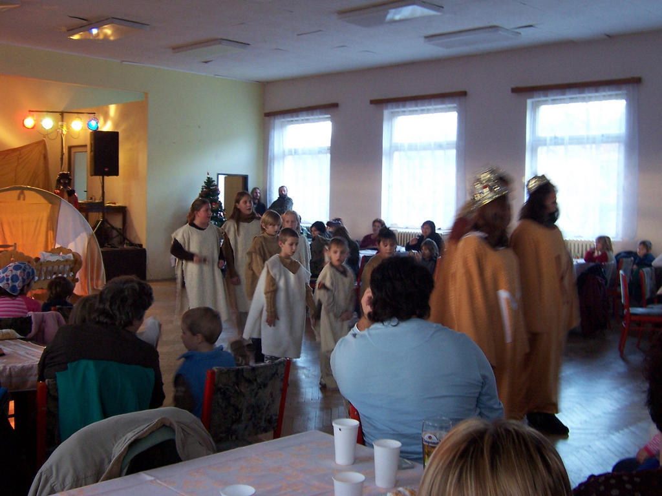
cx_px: 331
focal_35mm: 40
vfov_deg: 36.0
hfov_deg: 46.8
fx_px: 765
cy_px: 248
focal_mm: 6.7
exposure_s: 1/8
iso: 140
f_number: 4
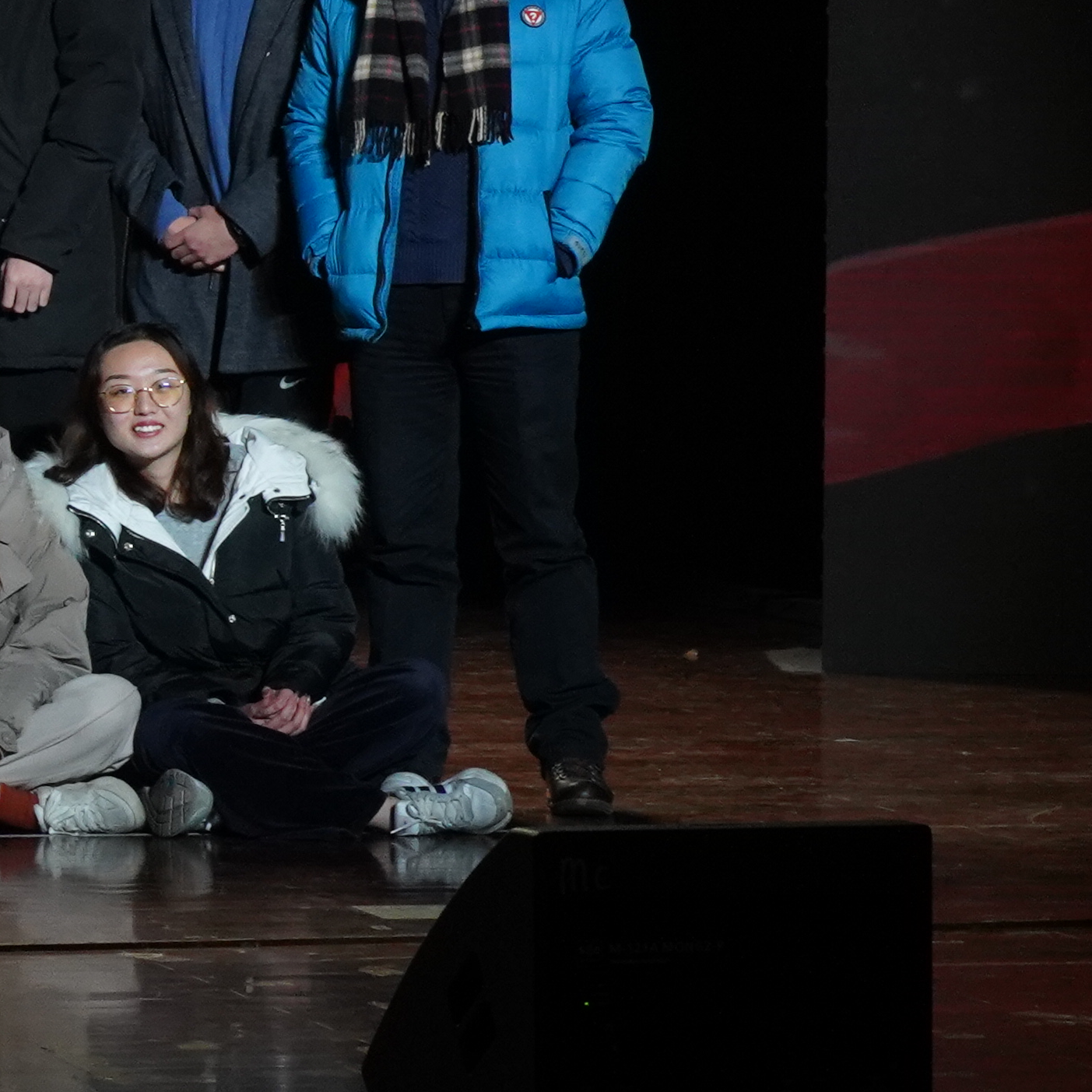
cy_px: 408
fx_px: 6745
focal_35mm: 189
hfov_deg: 8.7
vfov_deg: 9.3
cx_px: -1234
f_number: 18
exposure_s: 1/60
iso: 3200
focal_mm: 52
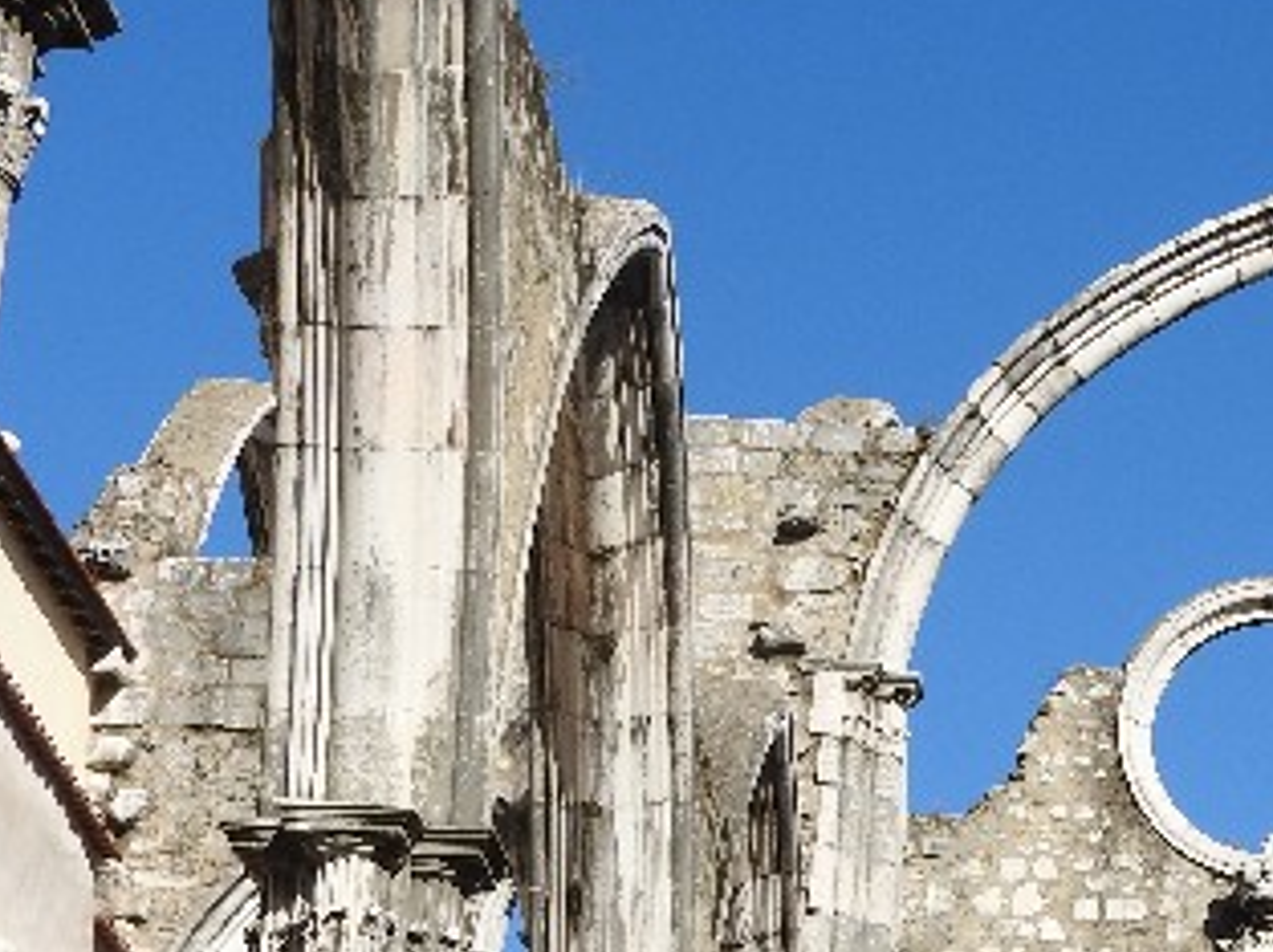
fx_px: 4702
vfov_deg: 11.5
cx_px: 1415
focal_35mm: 128
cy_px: 773
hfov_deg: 15.0
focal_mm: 9
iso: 100
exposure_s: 1/1250
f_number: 4
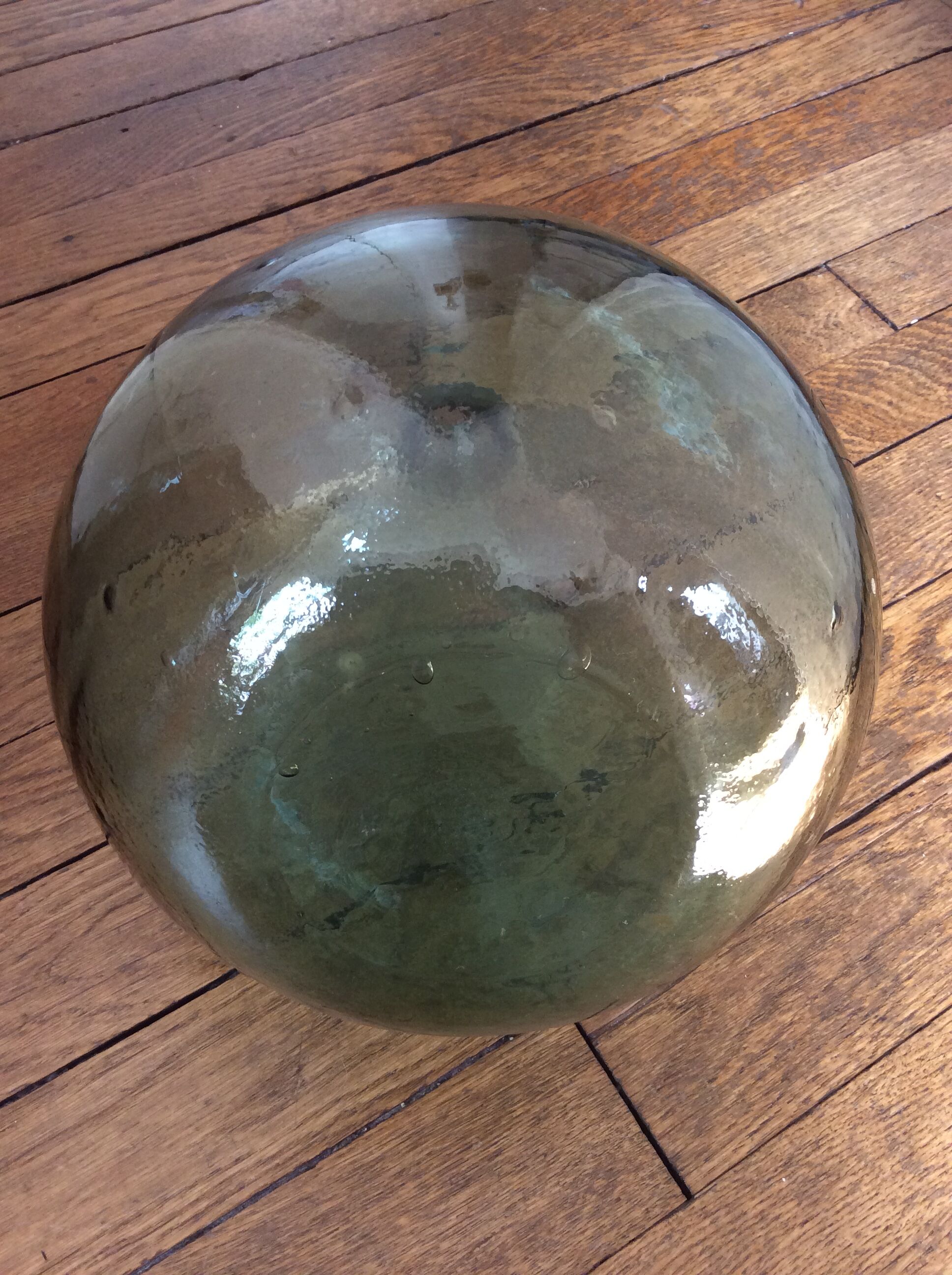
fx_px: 1177
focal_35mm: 32
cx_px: 476
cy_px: 638
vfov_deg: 56.9
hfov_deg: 44.1
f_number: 2.4
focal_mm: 3.3
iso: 100
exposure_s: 1/25
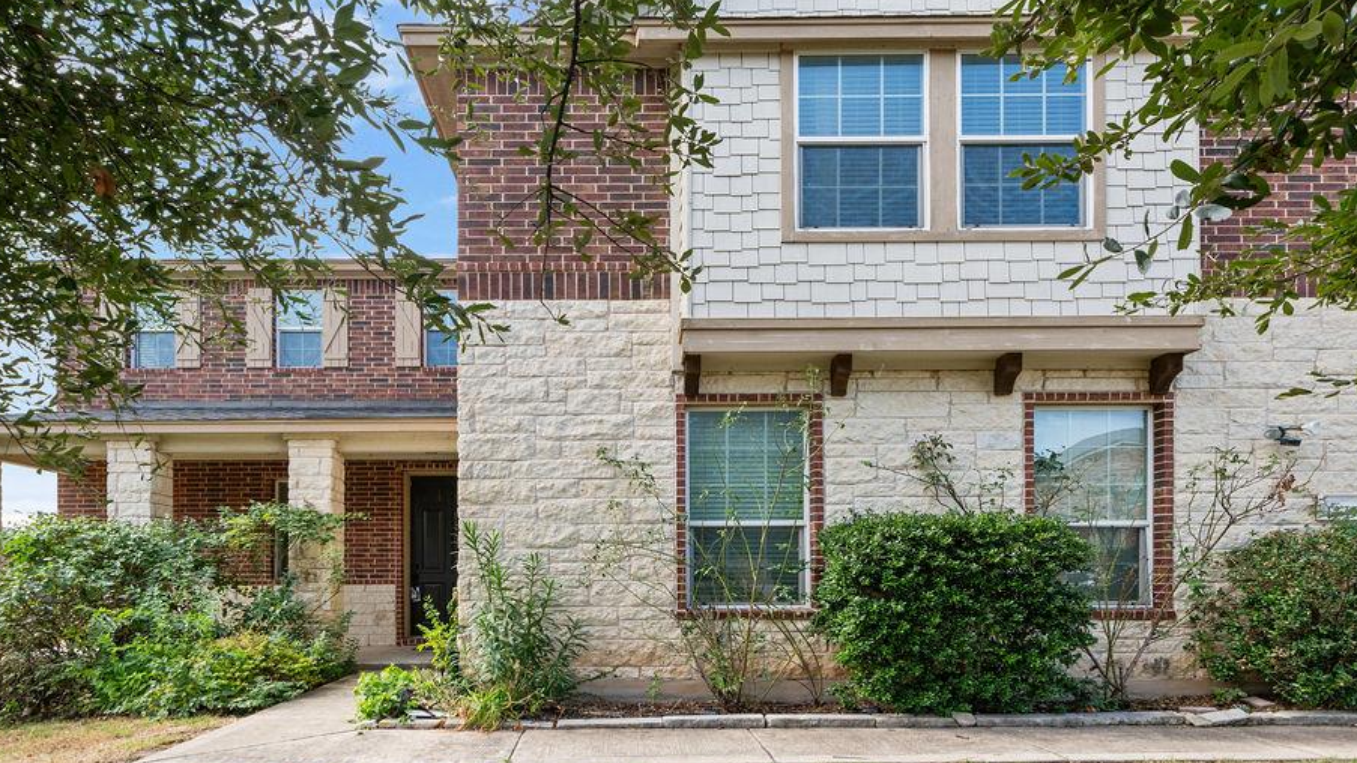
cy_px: 306
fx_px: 684
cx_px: 606
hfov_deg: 89.2
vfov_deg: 57.9
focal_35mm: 19
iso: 250
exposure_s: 1/125
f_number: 9
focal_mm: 16
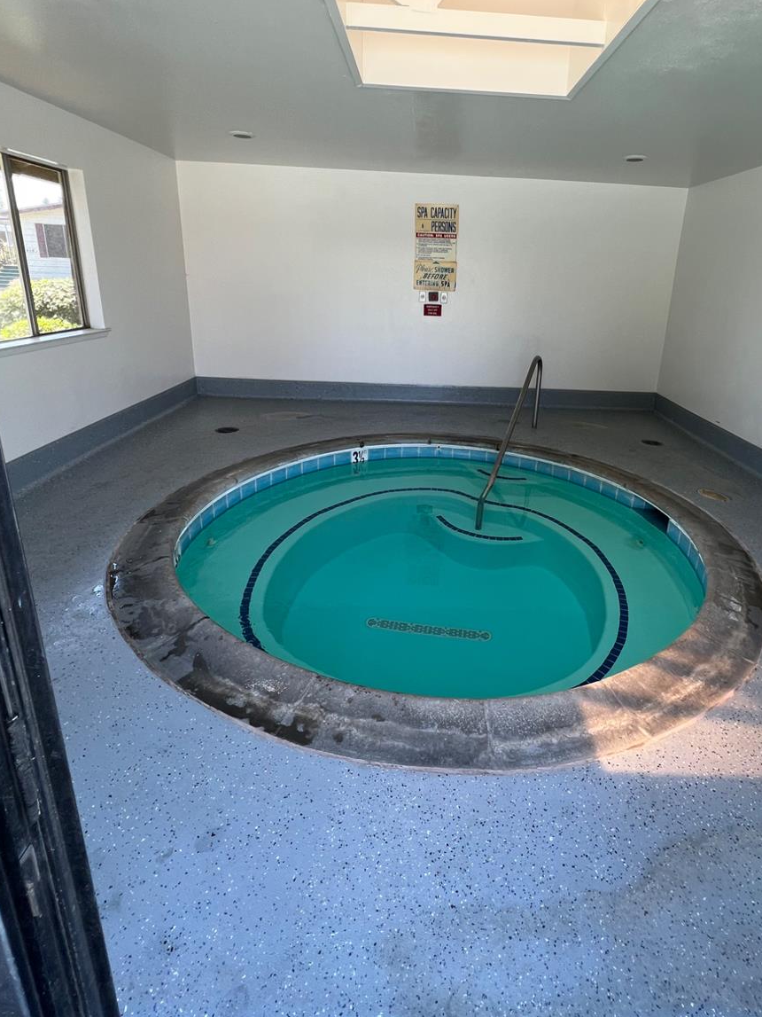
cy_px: 434
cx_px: 447
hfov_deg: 74.1
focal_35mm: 17
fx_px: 499
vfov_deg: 90.4
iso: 40
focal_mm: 1.57
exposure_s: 1/99
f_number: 1.8
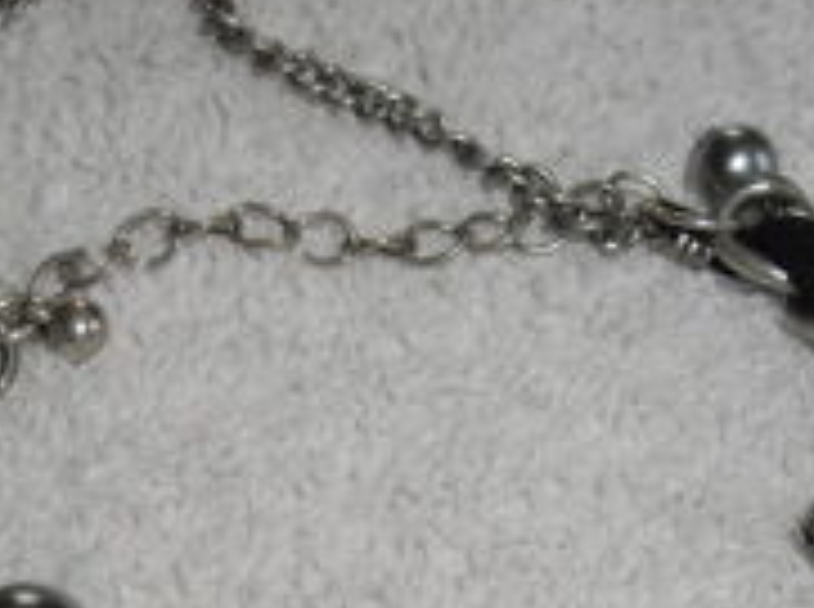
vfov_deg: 14.3
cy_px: 640
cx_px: 427
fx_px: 2370
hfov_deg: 19.5
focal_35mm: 101
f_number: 8
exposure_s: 1/40
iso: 50
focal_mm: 7.9
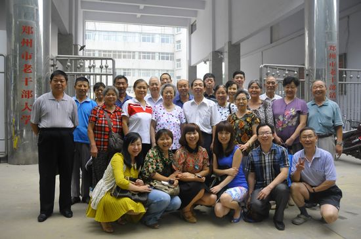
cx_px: 180
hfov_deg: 62.0
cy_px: 120
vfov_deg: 43.5
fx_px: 300
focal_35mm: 30
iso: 800
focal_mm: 20
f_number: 3.5
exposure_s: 1/1600
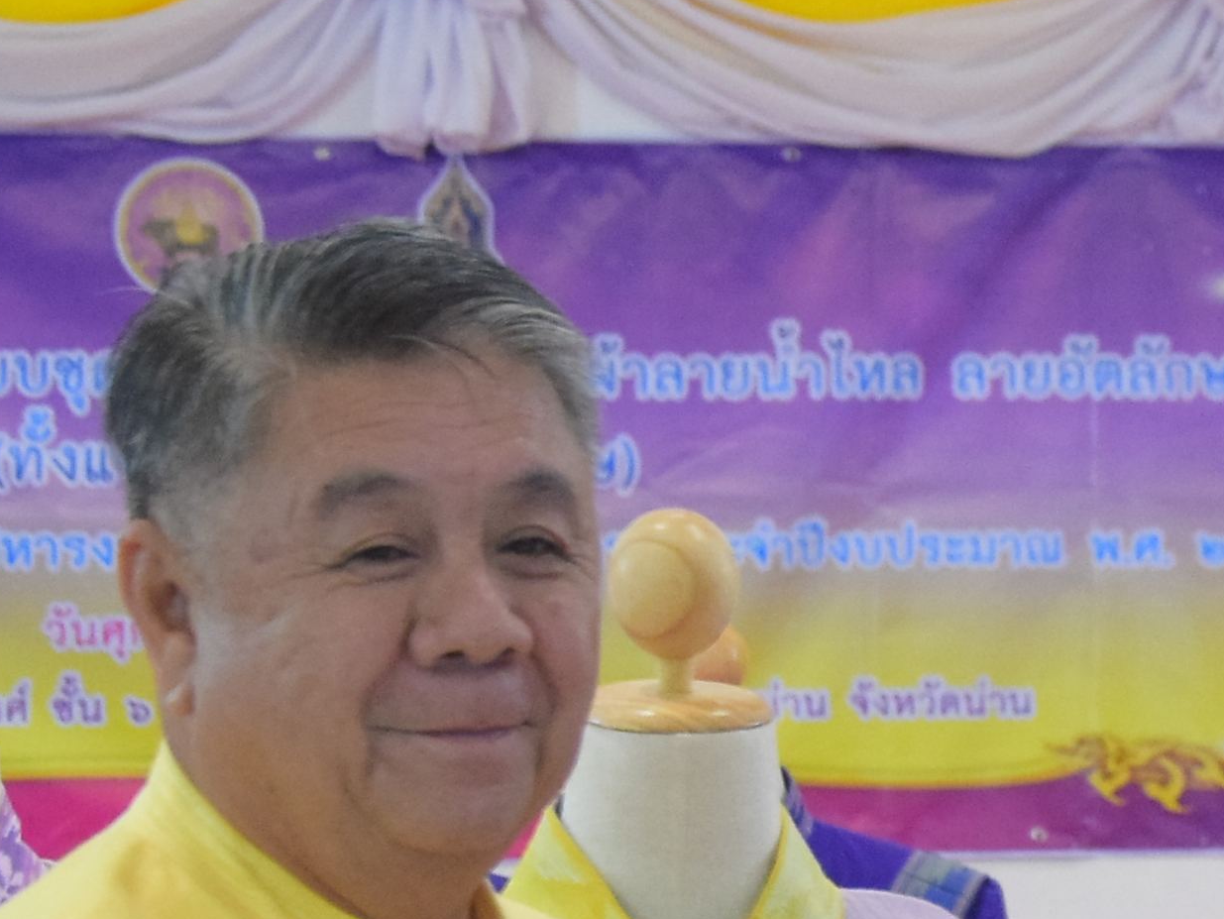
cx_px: 1437
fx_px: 5942
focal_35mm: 168
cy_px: 1109
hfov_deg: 11.5
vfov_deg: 8.7
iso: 2500
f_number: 4.2
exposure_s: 1/200
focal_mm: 32
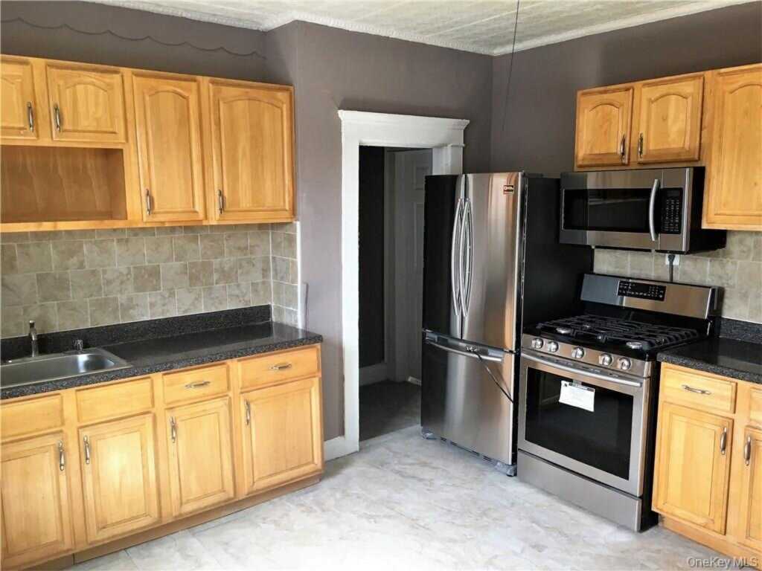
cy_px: 286
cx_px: 381
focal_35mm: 29
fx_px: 638
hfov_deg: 61.7
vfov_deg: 48.2
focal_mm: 4.15
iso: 40
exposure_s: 1/30
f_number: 2.2
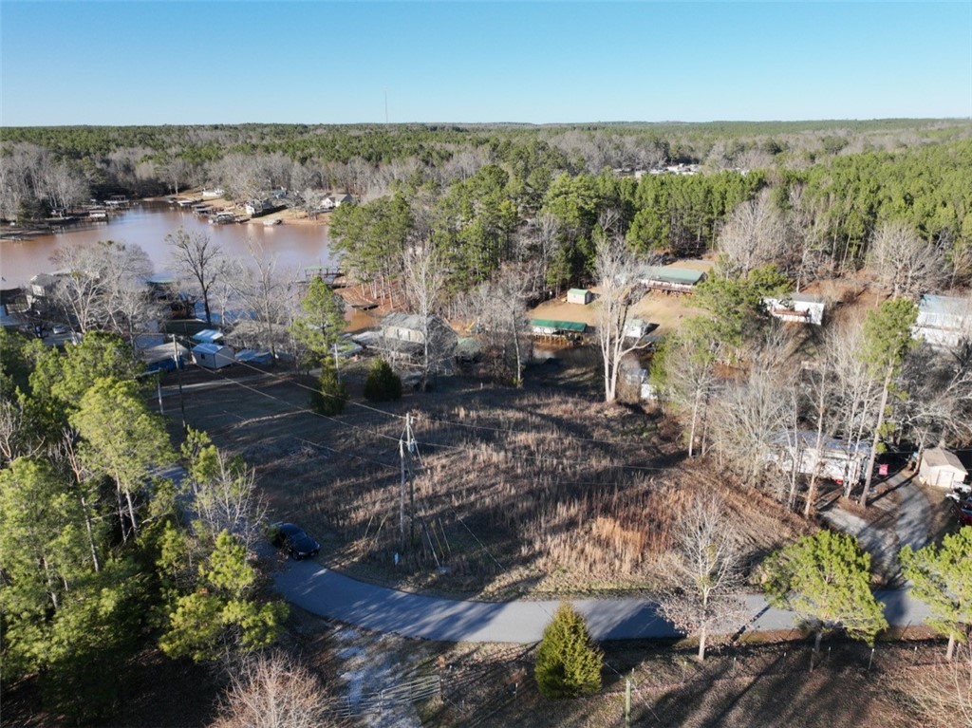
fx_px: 674
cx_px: 486
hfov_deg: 71.6
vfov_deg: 56.8
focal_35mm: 24
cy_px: 364
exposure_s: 1/200
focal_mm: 12.29
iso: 210
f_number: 2.8
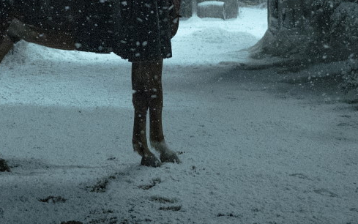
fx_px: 1171
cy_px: -64
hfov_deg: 17.3
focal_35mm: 120
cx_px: 119
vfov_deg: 10.7
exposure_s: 1/160
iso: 6400
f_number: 2.8
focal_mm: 32
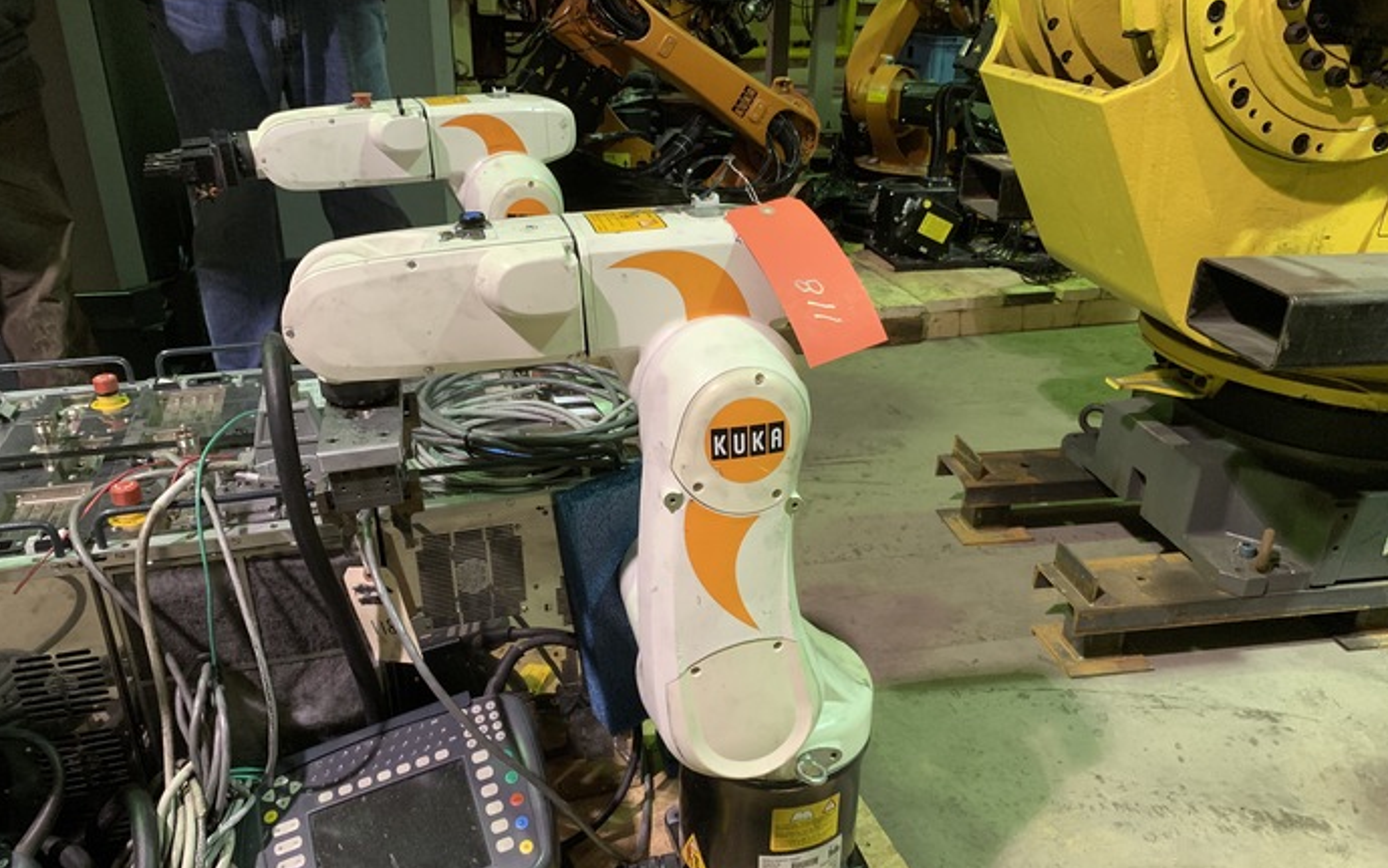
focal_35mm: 28
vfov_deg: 44.5
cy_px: 478
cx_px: 689
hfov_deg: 66.5
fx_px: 1059
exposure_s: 1/60
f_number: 1.8
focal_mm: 4.25
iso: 320
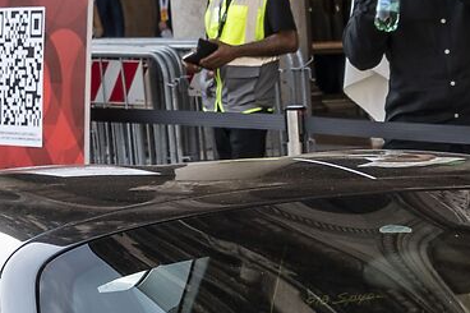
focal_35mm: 176
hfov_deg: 11.3
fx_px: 2297
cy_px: 804
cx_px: 649
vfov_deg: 7.2
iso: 100
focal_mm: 27
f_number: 8
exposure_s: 1/50
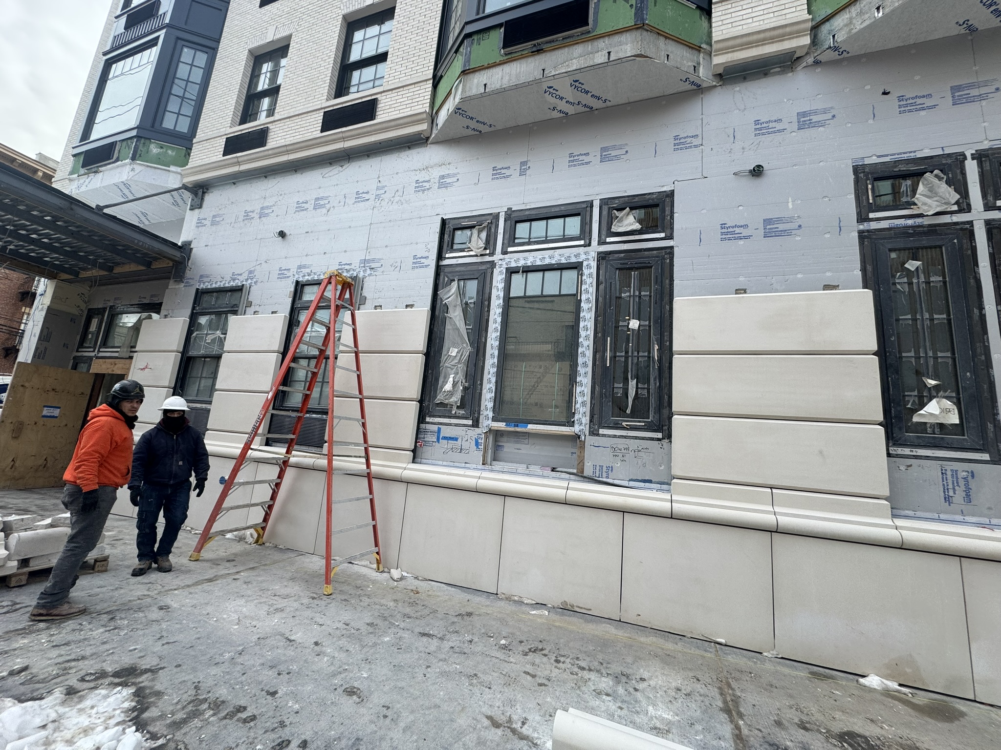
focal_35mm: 14
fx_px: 405
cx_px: 500
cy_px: 375
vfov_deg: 85.7
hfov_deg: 102.1
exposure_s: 1/573
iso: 50
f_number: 2.2
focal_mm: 2.22
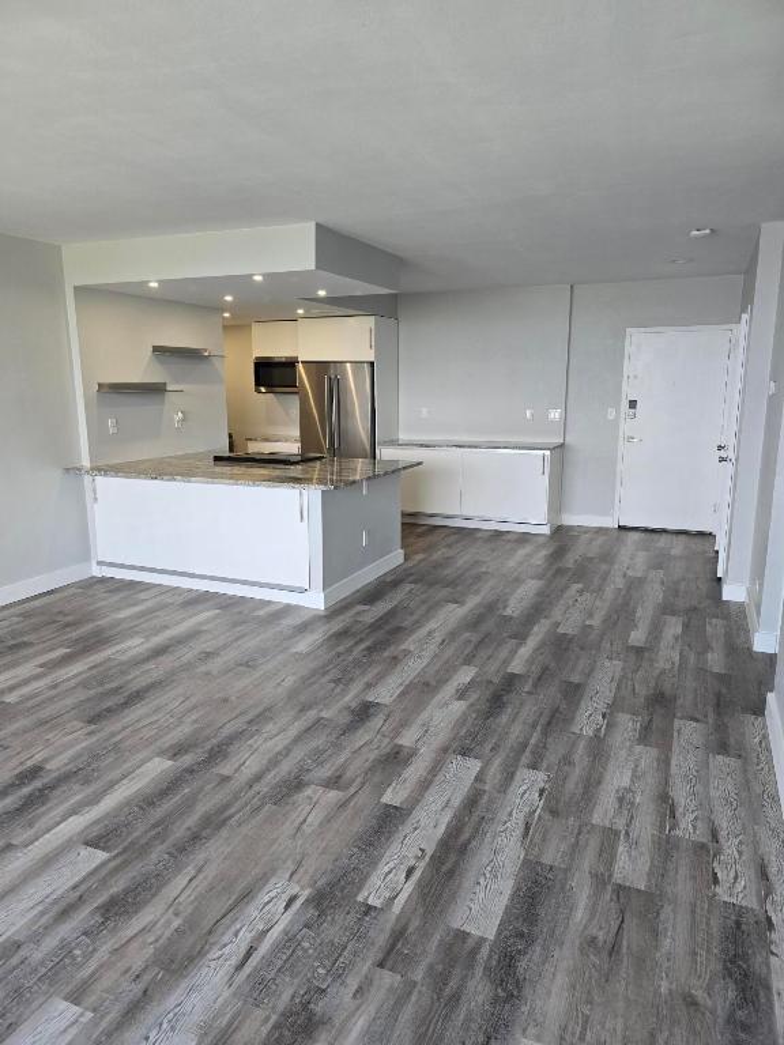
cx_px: 392
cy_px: 522
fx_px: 695
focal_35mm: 23
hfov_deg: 58.9
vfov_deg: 73.9
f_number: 1.7
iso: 125
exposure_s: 1/120
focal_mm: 6.3
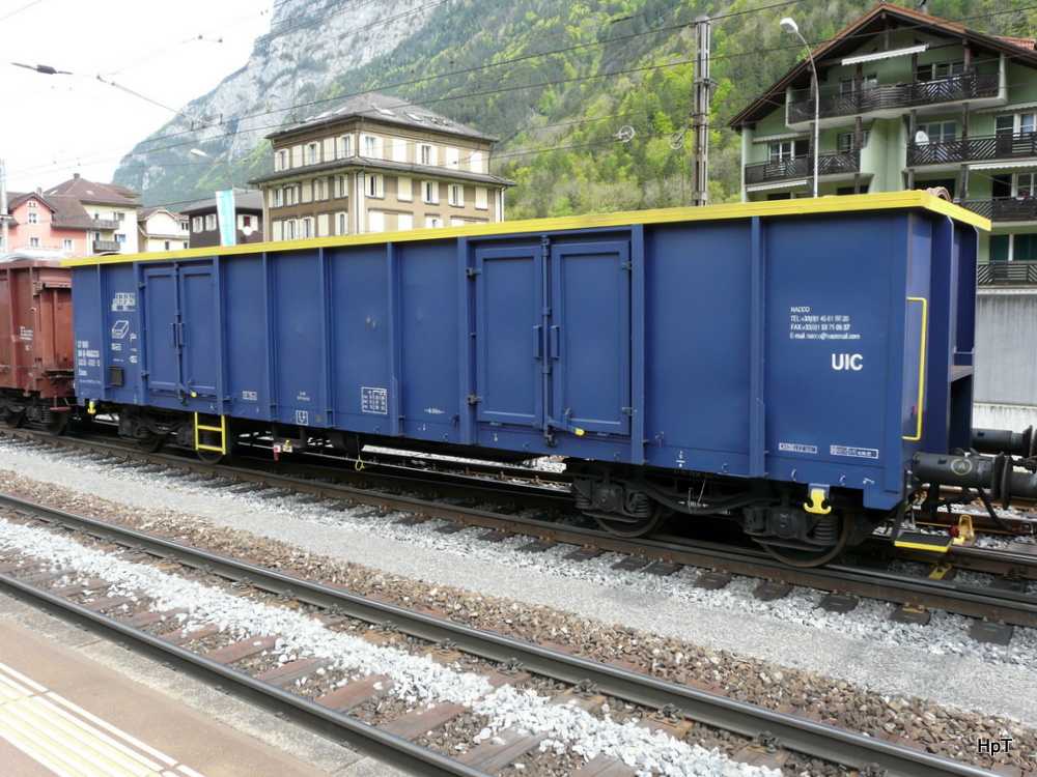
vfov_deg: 49.7
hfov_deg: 63.4
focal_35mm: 28
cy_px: 388
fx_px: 839
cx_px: 518
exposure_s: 1/200
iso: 100
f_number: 4
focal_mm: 4.6
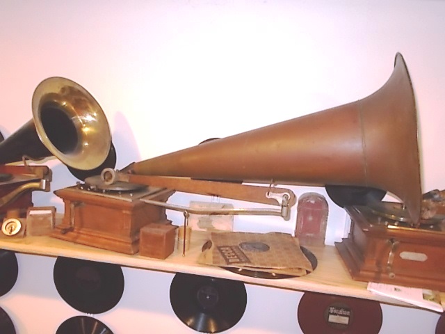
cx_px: 222
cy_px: 167
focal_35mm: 30
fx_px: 386
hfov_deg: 60.0
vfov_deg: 46.8
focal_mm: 5.3
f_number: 3.4
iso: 200
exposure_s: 1/25
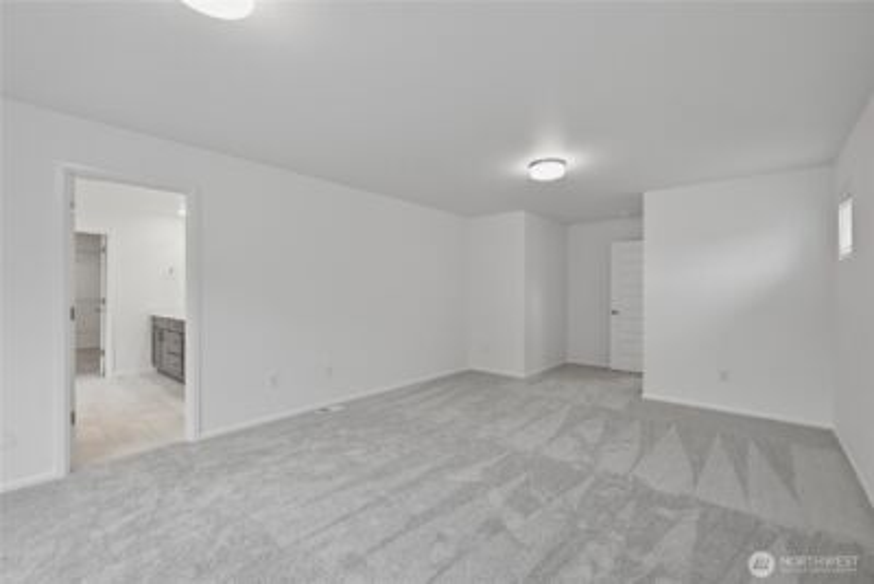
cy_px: 292
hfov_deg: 98.5
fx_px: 376
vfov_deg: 75.5
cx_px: 437
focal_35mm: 16
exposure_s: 1/6
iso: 100
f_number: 7.1
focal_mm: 15.5
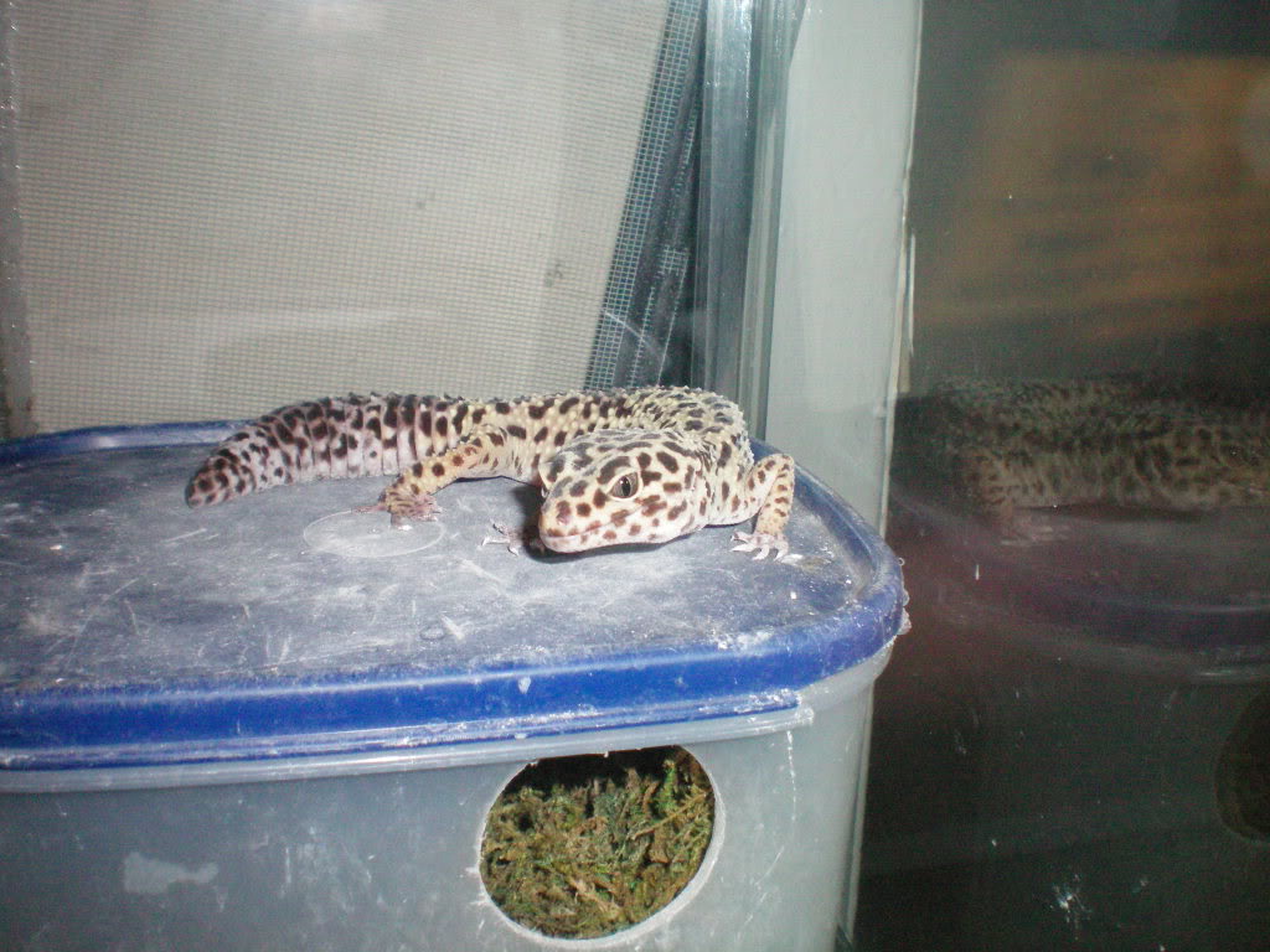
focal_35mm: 38
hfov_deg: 49.0
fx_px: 1394
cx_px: 635
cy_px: 476
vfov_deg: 37.7
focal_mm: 6.3
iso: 400
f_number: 4.6
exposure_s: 1/60
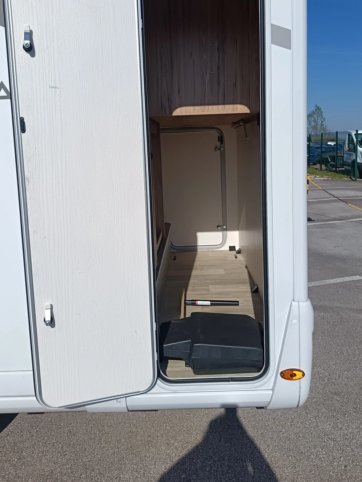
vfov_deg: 59.4
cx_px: 185
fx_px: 418
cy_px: 191
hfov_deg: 46.8
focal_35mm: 30
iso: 106
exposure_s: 1/1192
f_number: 1.75
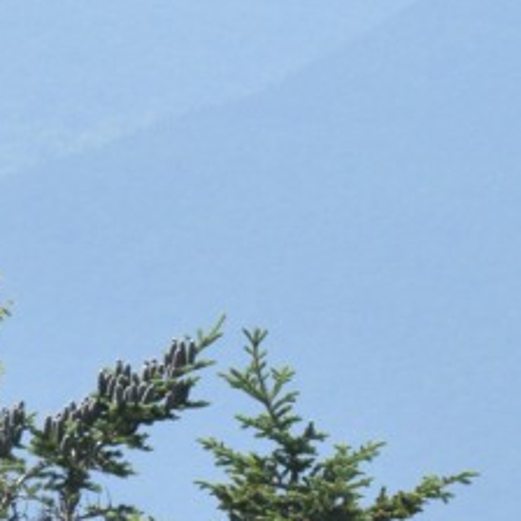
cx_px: 926
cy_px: -240
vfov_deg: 1.6
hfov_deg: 1.6
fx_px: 18306
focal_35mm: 1075
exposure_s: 1/1000
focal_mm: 175
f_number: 16
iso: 1600
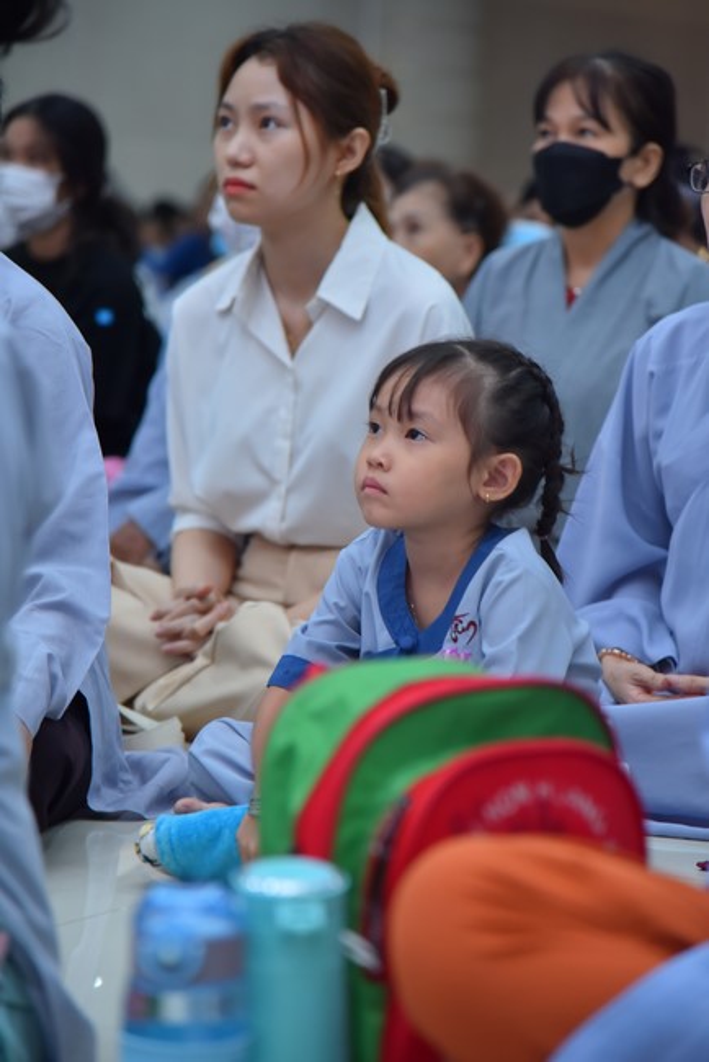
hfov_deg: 11.4
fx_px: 3541
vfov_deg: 17.1
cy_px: 531
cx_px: 354
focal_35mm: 120
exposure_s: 1/160
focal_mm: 120
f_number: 4.5
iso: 1250
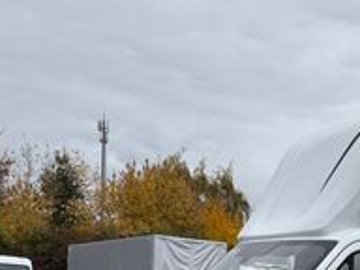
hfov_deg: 26.6
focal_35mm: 66
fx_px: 686
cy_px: 300
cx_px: 414
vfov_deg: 21.1
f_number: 1.6
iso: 50
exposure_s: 1/756
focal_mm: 5.96
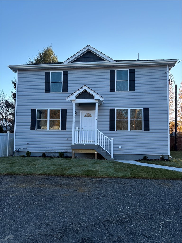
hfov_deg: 53.1
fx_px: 182
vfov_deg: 67.3
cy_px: 122
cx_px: 91
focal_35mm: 26
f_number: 1.6
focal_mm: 5.96
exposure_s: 1/920
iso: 50
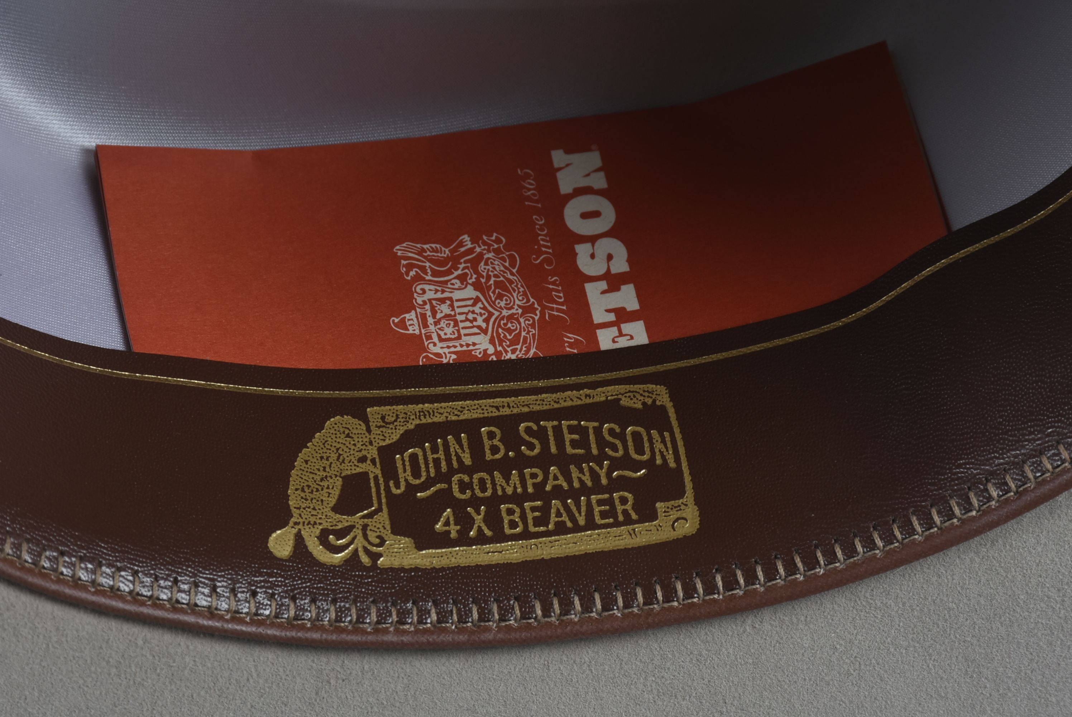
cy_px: 358
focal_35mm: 210
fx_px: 6258
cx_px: 536
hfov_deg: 9.8
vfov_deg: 6.6
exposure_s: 1/125
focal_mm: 140
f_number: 16
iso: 200
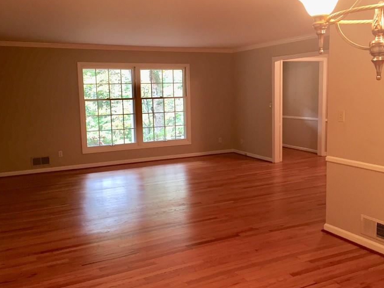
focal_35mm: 34
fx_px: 377
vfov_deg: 41.8
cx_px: 188
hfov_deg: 53.9
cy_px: 134
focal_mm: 4.15
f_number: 2.2
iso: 100
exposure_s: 1/30
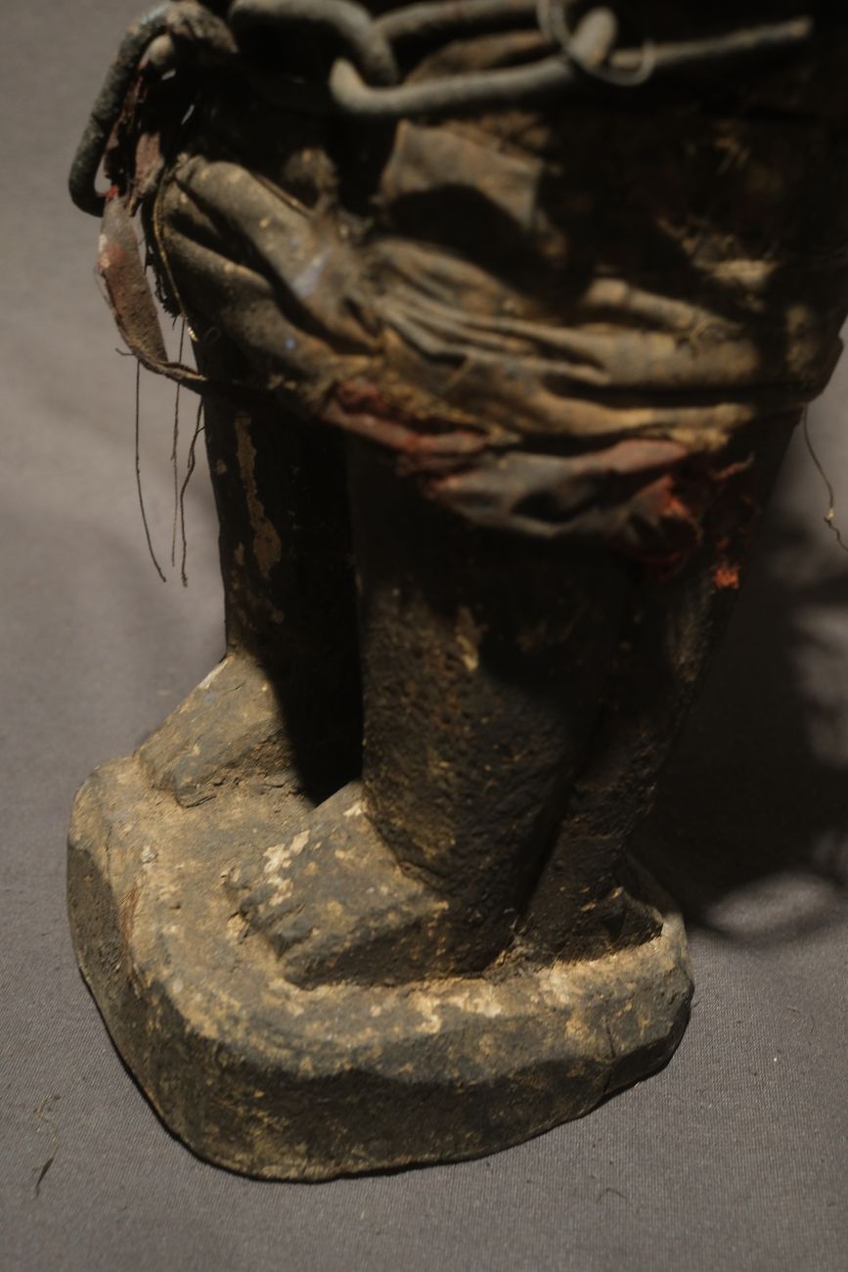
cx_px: 424
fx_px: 1448
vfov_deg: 47.4
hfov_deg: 32.6
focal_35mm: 41
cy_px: 636
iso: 800
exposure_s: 1/20
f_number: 5.6
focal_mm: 27
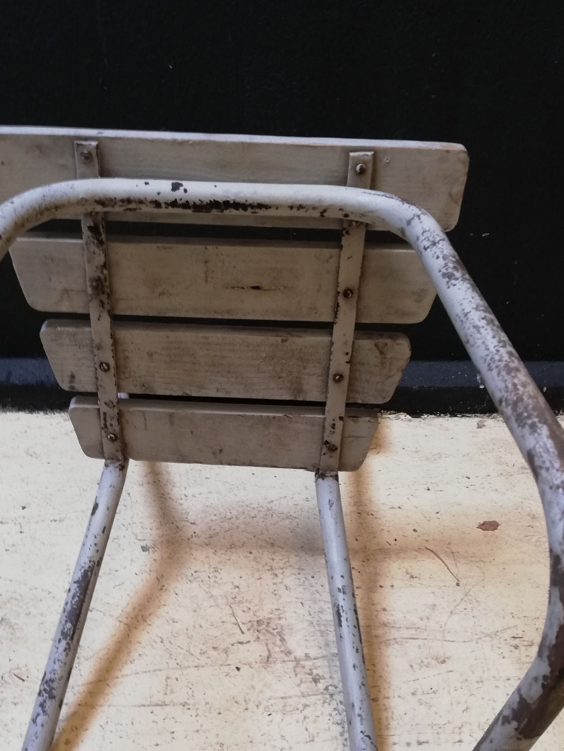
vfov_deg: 47.3
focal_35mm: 39
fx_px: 847
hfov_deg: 36.7
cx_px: 231
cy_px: 484
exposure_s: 1/33.3
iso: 200
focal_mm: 3.81
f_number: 2.2
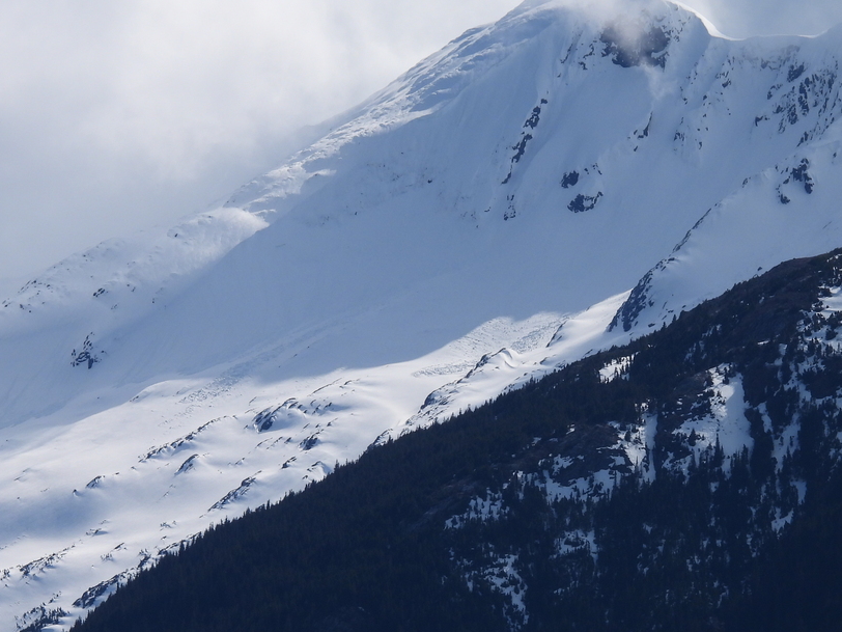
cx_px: 297
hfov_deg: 3.3
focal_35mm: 599
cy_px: 294
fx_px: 14570
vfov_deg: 2.5
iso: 100
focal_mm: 67.8
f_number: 5
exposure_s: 1/1600
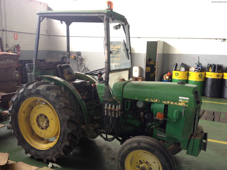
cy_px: 85
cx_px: 114
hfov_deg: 52.6
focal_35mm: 35
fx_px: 230
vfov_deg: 40.7
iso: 80
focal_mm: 4.28
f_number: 2.4
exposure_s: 1/20
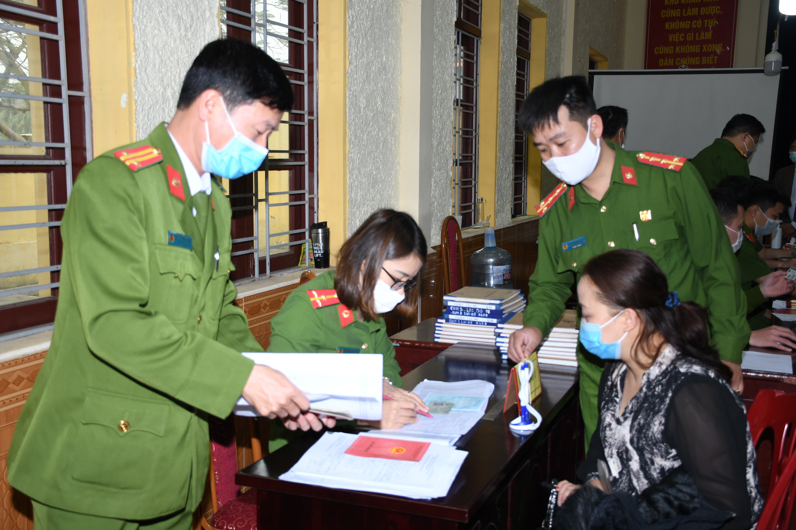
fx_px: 895
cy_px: 265
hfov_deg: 47.9
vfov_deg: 33.0
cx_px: 398
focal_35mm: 40
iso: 320
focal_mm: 27
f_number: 4
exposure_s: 1/200
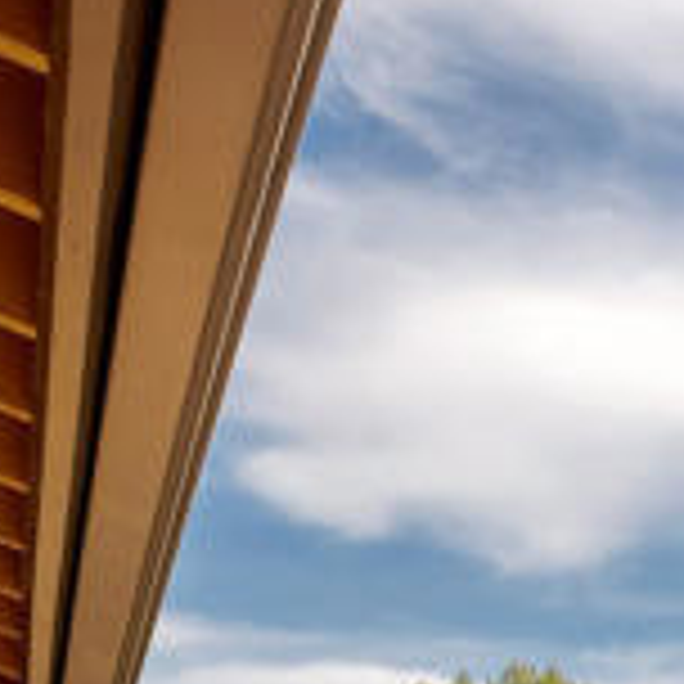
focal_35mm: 137
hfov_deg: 11.4
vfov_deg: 11.4
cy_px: 1402
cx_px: 1404
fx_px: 3063
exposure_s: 1/250
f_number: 10
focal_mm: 24
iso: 64
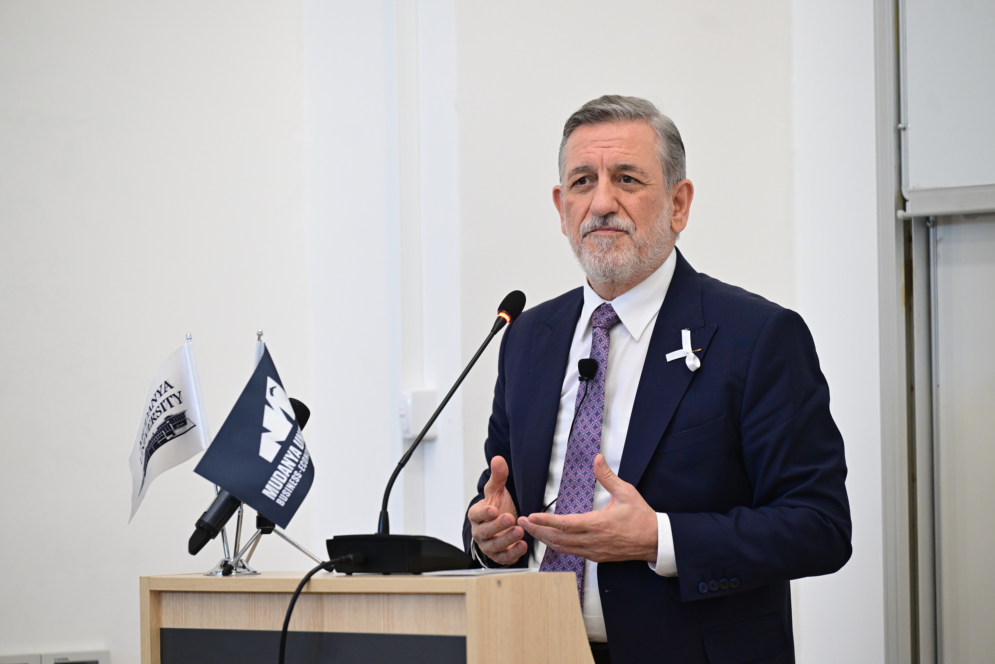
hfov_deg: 11.1
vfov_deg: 7.4
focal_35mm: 185
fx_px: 5113
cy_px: 332
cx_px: 498
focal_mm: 185
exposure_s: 1/160
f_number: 3.5
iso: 2000
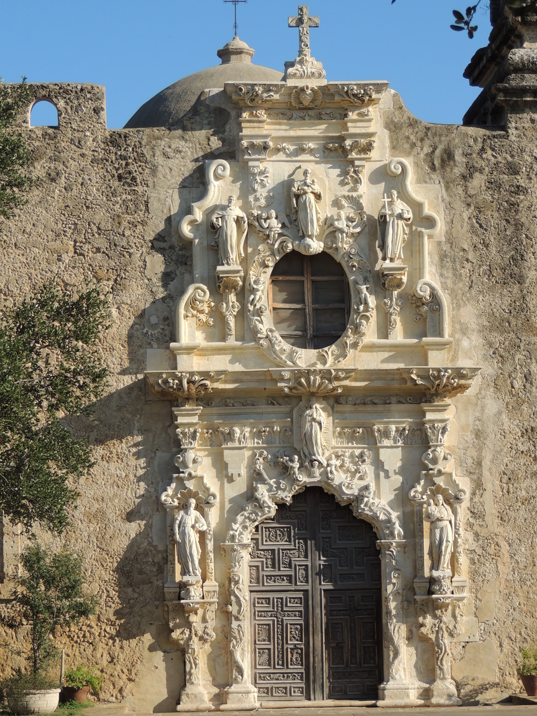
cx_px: 277
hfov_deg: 14.8
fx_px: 2068
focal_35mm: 100
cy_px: 351
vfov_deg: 19.6
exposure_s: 1/800
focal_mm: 16
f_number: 4.1
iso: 100
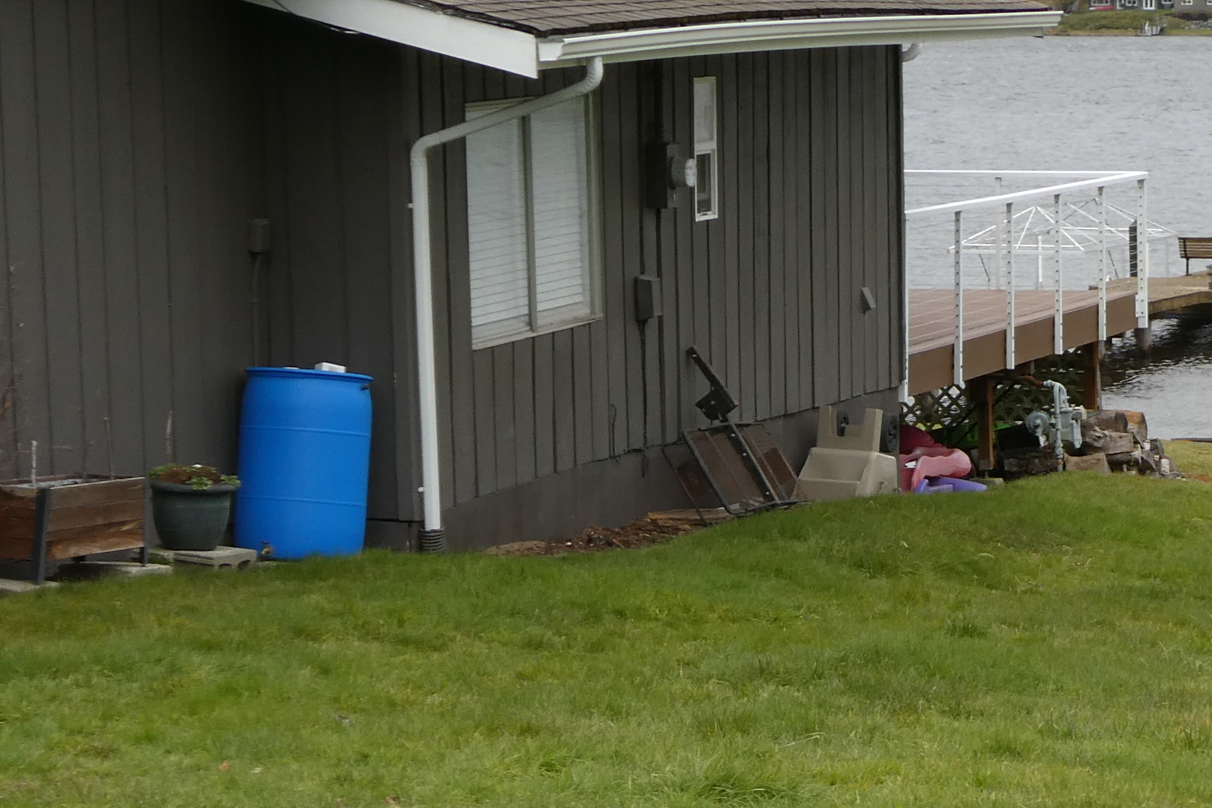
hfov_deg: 15.7
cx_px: 1320
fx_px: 4275
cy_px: 663
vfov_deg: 10.8
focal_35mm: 127
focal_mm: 8.4
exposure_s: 1/80
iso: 80
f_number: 4
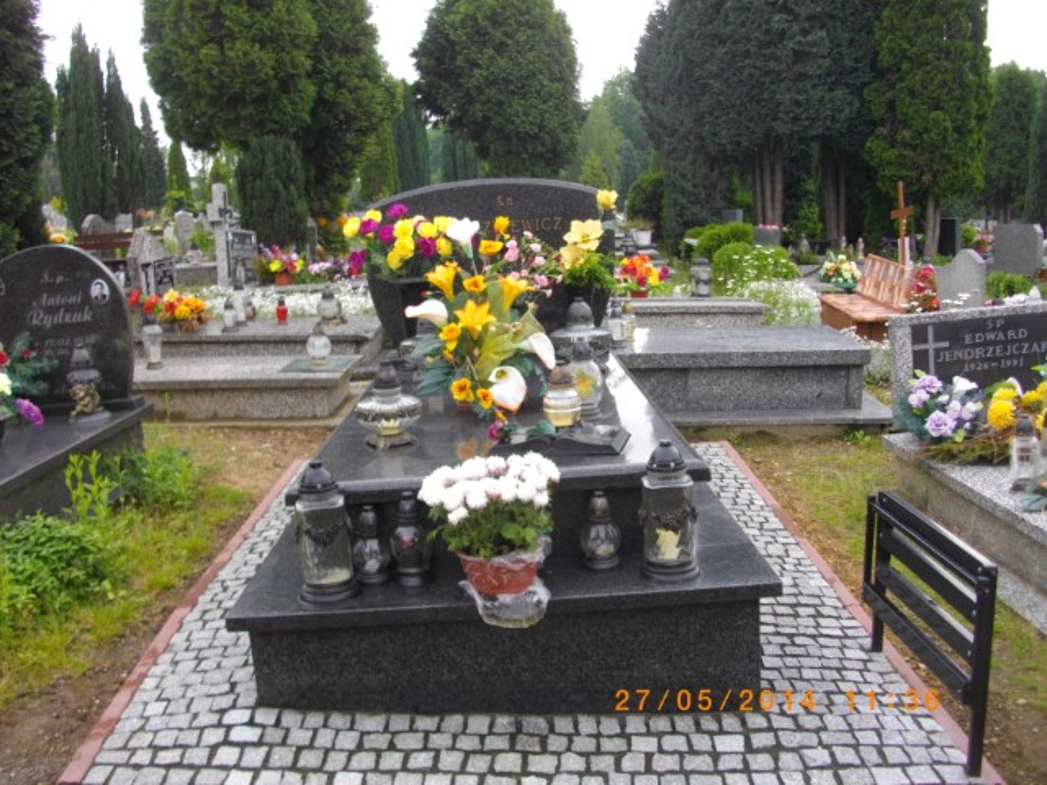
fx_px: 968
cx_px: 524
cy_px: 392
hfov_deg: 56.8
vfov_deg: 44.2
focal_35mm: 32
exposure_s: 1/160
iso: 100
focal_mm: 5.7
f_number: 2.9
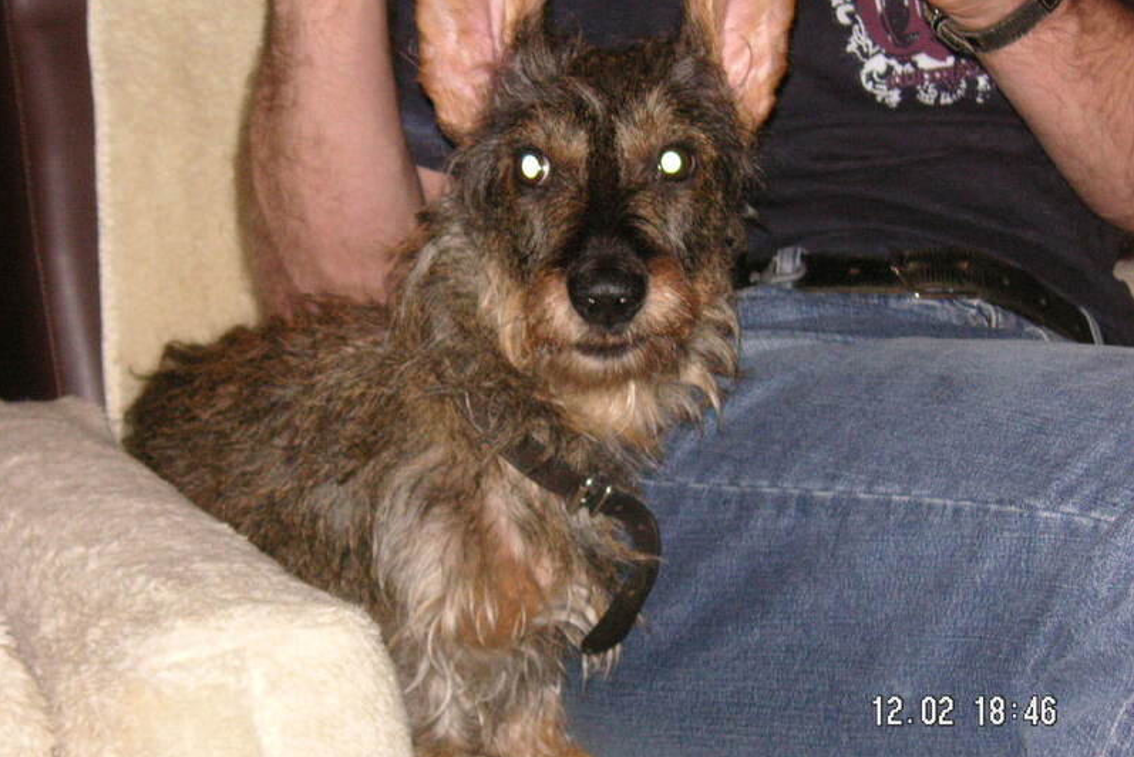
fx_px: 3025
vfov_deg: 14.3
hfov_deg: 21.2
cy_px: 367
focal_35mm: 96
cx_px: 566
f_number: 4.8
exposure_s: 1/90
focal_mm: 15.2
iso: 160
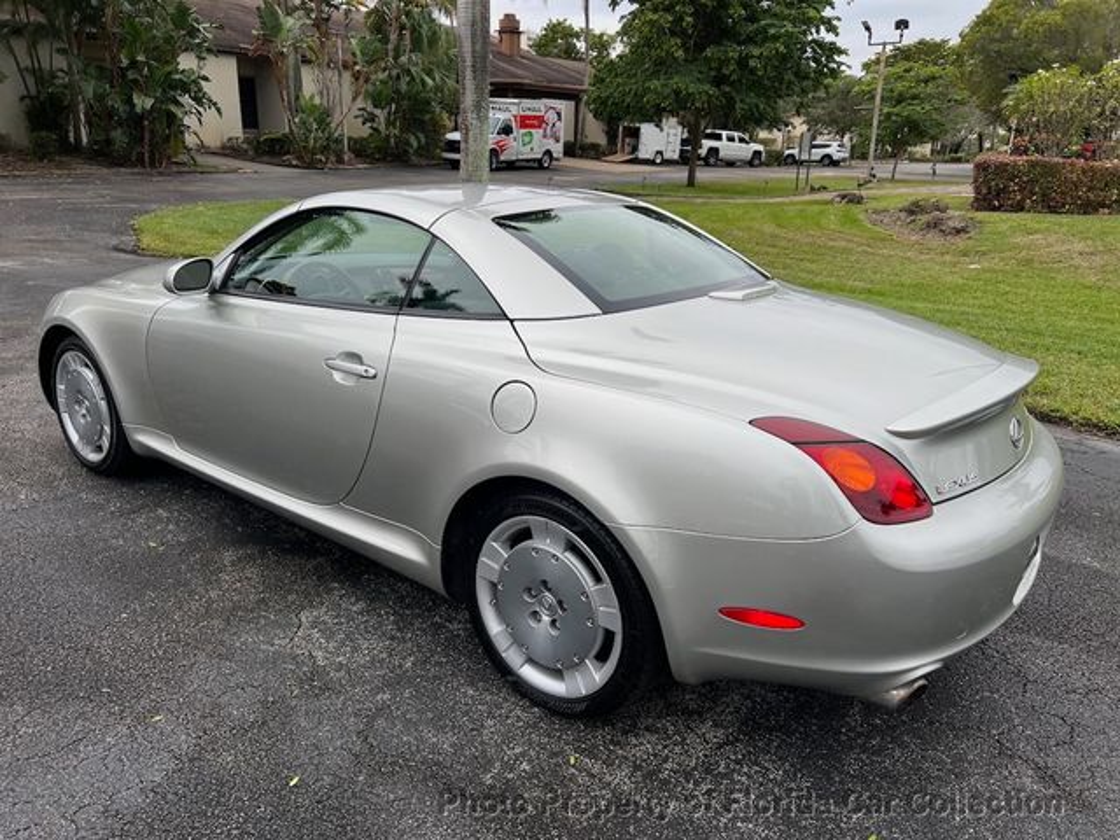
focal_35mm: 26
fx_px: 841
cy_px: 420
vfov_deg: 53.1
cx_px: 560
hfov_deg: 67.3
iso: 50
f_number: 1.5
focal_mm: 5.7
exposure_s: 1/1326
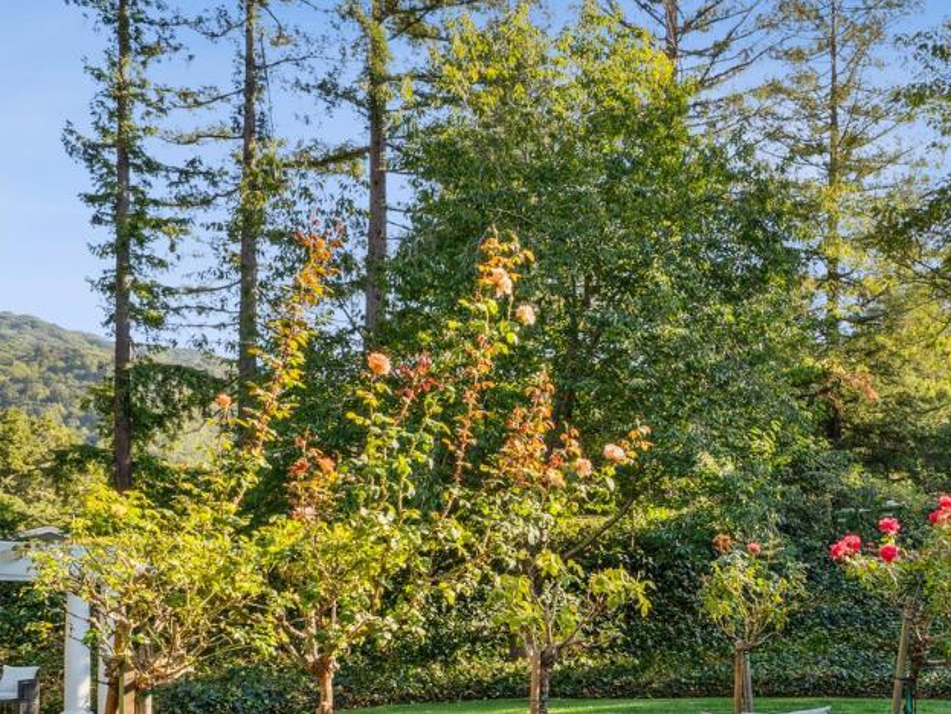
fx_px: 1017
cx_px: 739
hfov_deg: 47.8
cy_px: 652
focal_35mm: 37
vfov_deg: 36.2
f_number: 11
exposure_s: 1/30
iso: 200
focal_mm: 16
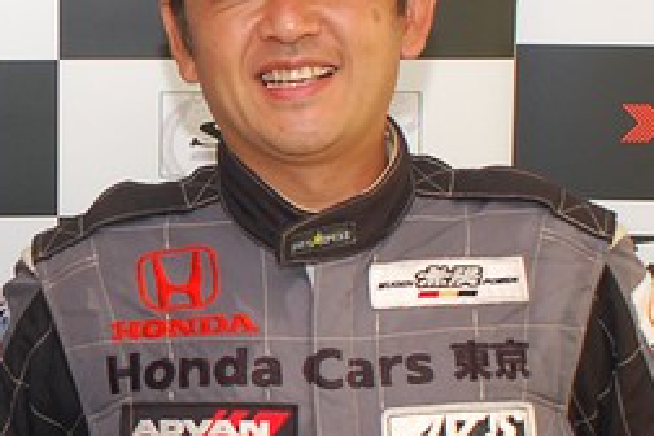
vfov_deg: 13.3
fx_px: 1871
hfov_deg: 19.2
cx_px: -10
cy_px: 247
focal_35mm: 103
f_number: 4
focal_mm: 24
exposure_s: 1/60
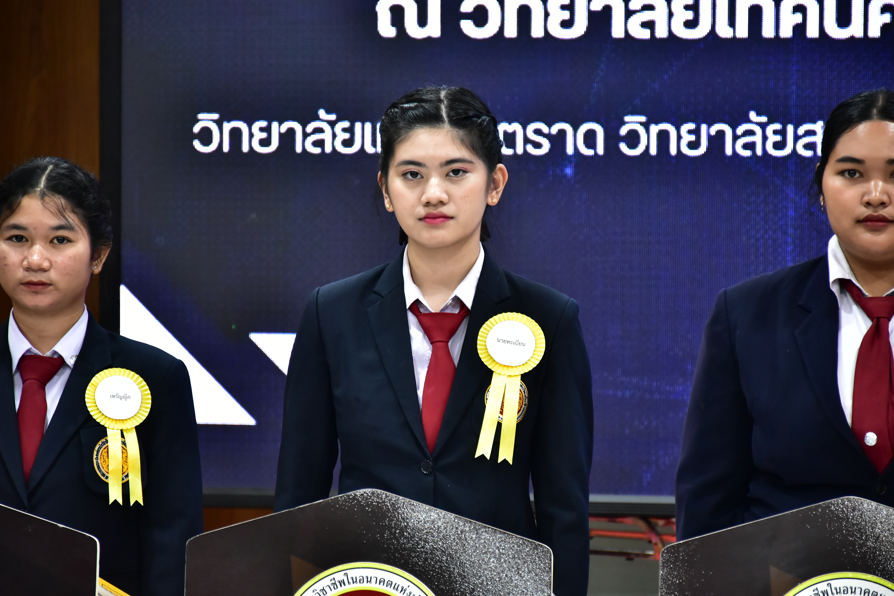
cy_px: 298
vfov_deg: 7.9
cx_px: 447
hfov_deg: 11.8
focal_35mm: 174
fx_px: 4321
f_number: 5.6
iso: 2000
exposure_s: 1/40
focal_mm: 116
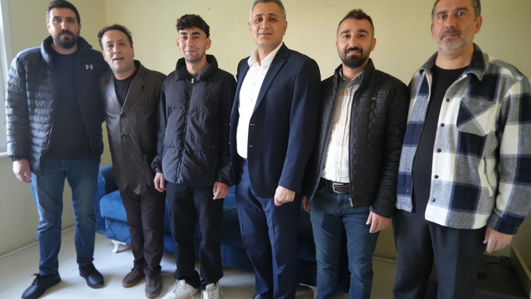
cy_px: 163
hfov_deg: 71.9
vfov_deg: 44.4
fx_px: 366
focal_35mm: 26
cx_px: 259
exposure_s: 1/160
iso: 5000
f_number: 4
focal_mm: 24
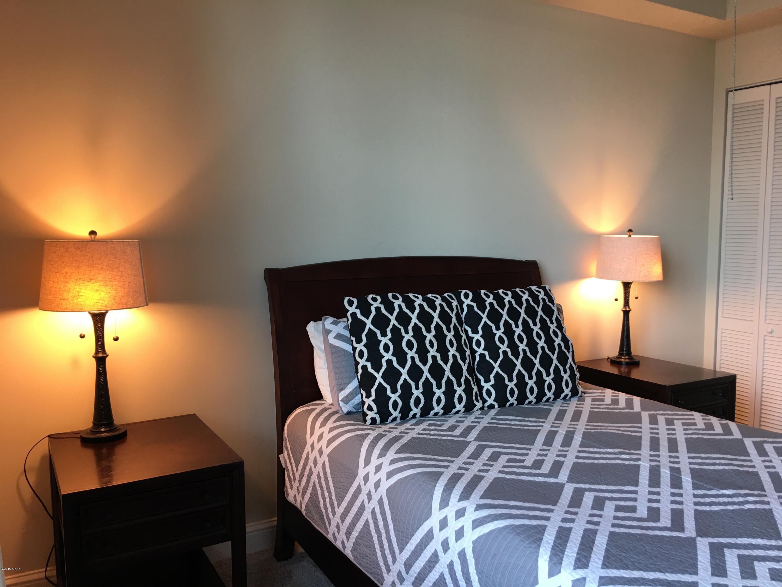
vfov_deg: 48.2
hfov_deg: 61.7
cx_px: 391
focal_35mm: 29
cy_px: 294
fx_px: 655
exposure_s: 1/15
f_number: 2.2
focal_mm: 4.15
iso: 25
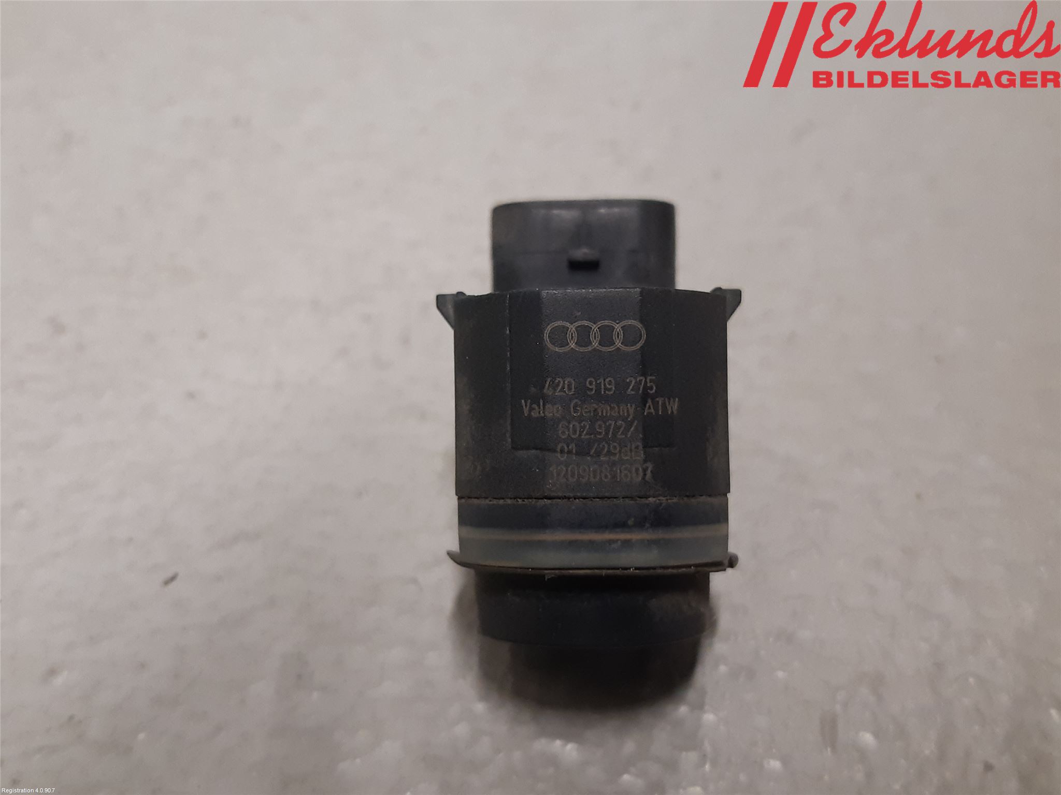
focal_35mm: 26
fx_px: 797
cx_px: 530
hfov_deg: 67.3
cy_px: 398
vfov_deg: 53.1
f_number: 1.7
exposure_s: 1/50
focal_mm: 3.93
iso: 160
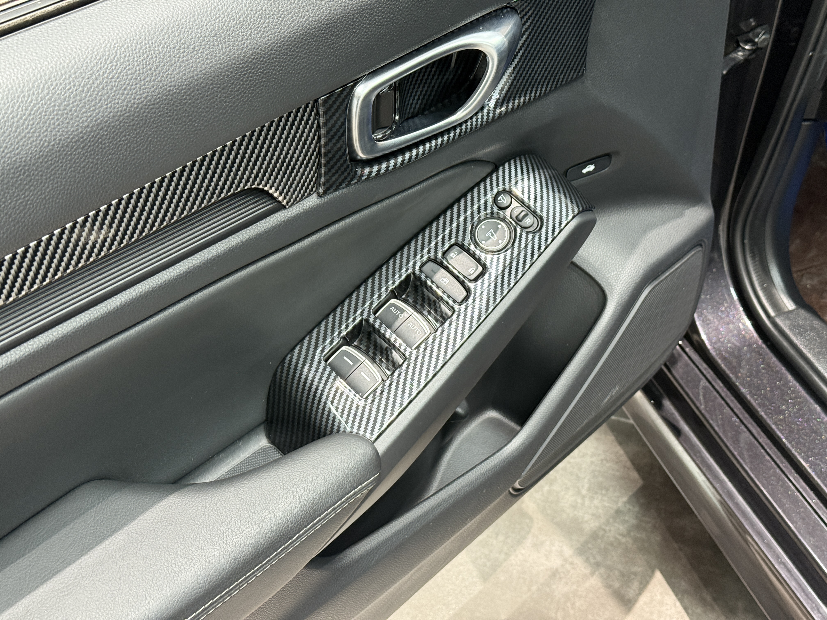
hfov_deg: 39.7
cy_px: 310
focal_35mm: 48
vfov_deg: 30.3
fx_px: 1147
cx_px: 414
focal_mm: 6.76
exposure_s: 1/33
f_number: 1.78
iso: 250
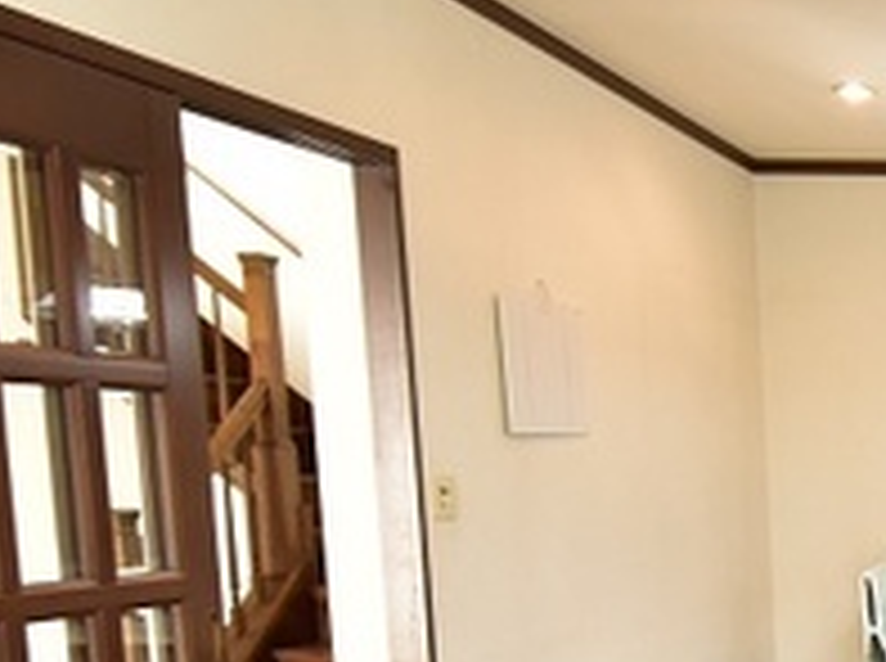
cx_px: 1291
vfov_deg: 25.0
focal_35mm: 55
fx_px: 1405
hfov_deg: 26.5
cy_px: 685
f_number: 4.5
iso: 560
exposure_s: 1/15
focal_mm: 10
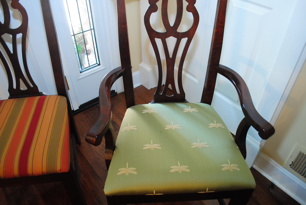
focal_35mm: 27
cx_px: 153
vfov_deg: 48.0
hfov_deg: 67.3
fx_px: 230
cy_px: 102
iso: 800
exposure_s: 1/13
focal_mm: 18
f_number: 4
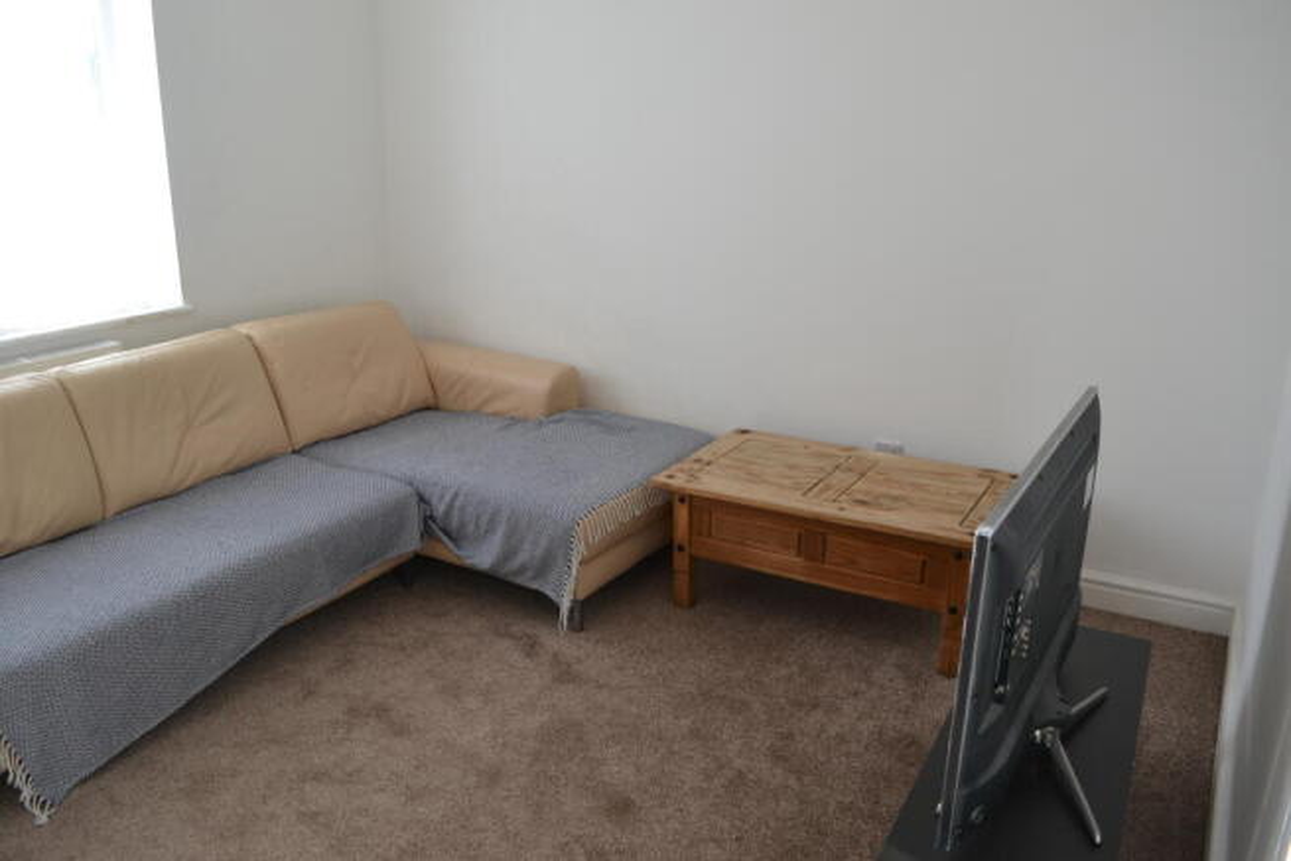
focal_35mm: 27
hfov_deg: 67.4
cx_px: 646
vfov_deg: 48.0
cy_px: 430
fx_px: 968
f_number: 5.6
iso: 320
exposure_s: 1/125
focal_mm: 18
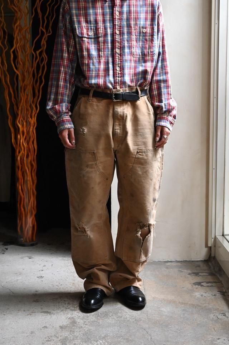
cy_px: 172
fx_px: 468
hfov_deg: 27.5
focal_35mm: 49
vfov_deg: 40.4
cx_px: 114
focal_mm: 49
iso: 2500
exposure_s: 1/40
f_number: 5.6
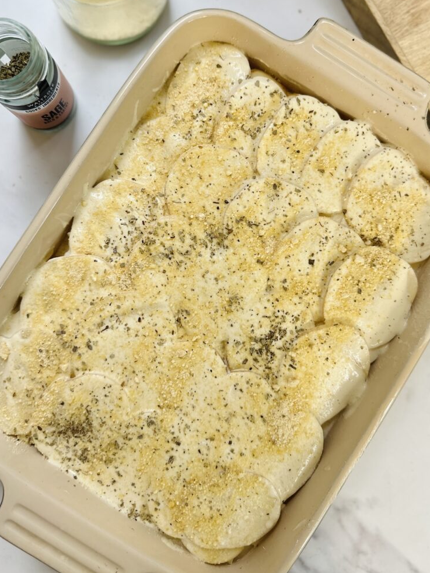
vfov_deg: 69.4
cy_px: 280
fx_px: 414
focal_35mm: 25
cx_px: 212
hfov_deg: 54.9
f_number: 1.78
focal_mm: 6.86
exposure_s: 1/121
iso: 200
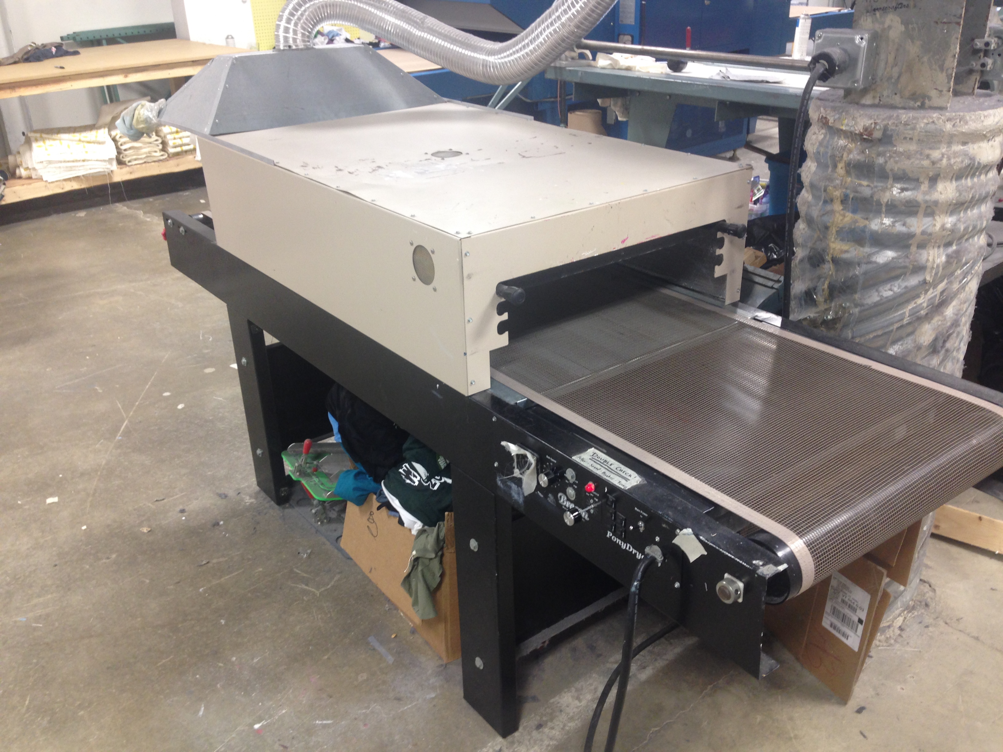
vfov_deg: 42.9
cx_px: 502
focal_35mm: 33
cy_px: 376
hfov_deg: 55.4
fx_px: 956
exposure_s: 1/20
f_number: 2.4
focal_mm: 4.12
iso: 80
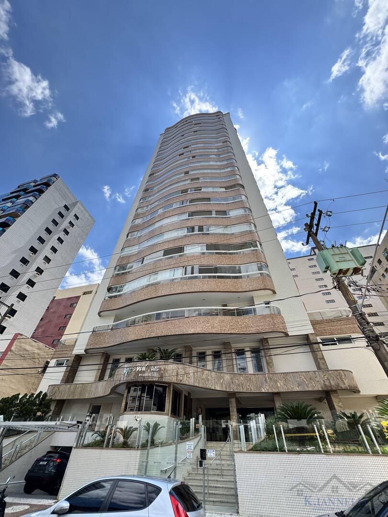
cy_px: 258
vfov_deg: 102.1
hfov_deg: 85.7
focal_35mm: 14
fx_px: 209
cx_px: 194
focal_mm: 2.22
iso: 40
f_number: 2.2
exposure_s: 1/636
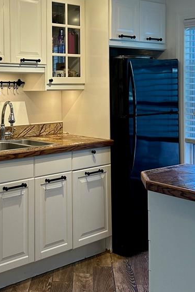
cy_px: 86
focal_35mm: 53
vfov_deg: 36.9
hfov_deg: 25.3
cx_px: 52
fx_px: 430
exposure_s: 1/120
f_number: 1.78
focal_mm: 6.86
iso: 160
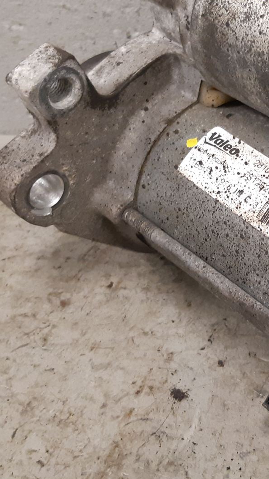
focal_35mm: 55
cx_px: 261
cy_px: 186
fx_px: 698
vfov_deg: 37.7
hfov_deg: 21.2
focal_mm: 3.93
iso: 200
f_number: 1.7
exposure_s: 1/50
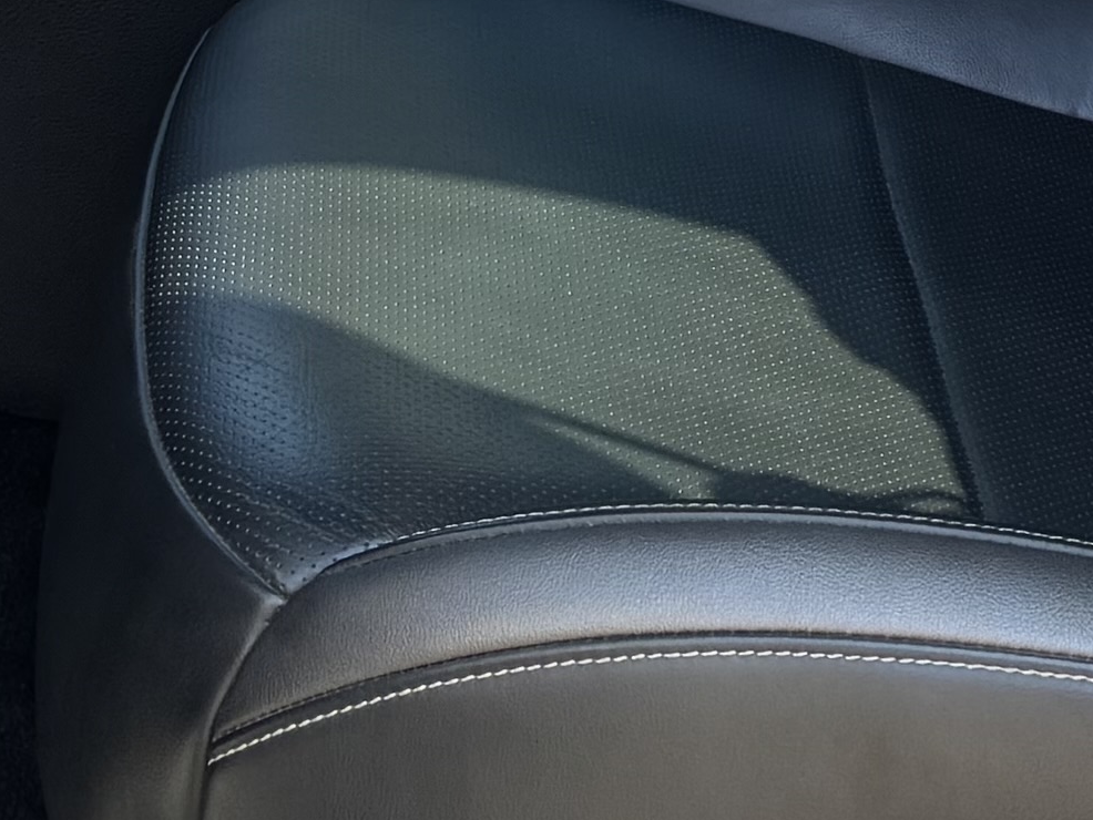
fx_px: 4390
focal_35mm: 139
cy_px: -808
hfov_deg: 14.1
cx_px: 795
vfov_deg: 9.9
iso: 80
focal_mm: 6.76
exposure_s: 1/172
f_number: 1.78
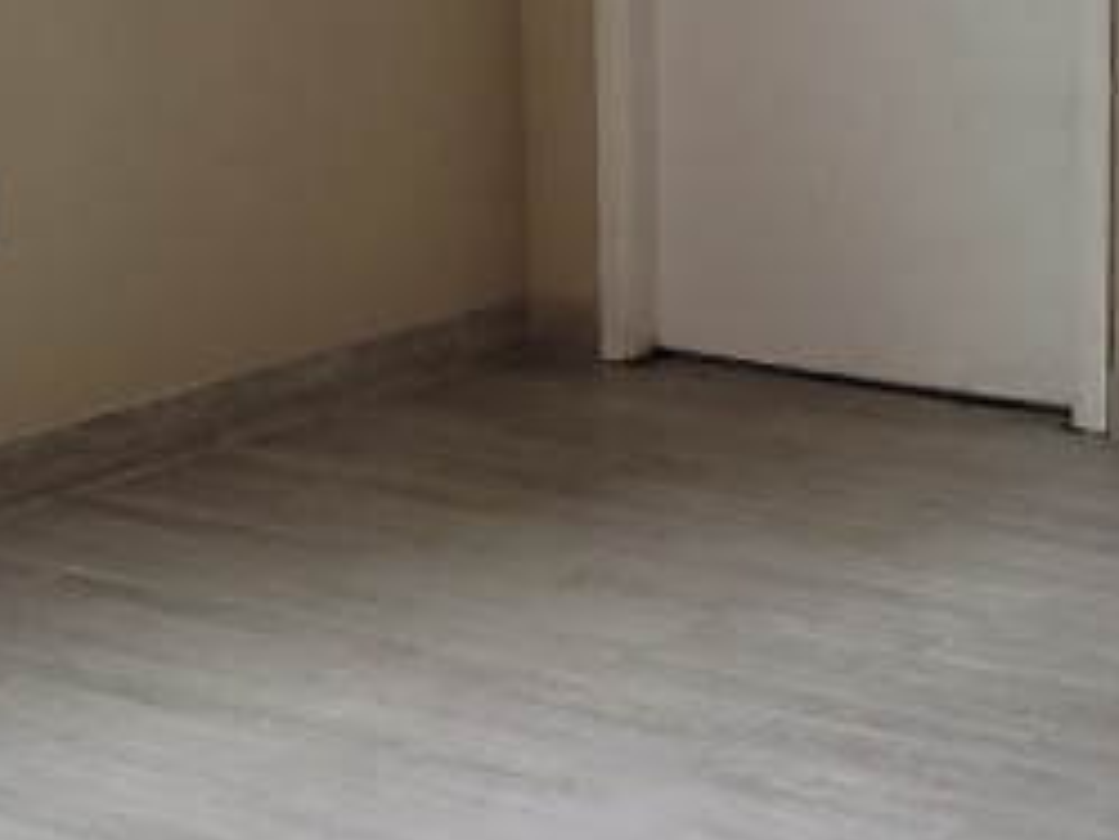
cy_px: 130
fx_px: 3461
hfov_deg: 18.3
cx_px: 809
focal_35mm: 107
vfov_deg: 13.8
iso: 50
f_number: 1.8
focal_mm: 5.4
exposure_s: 1/60
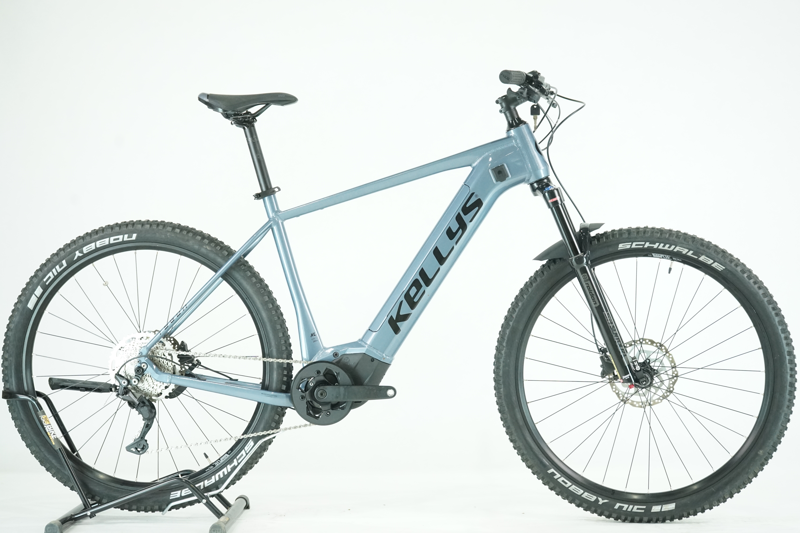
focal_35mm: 57
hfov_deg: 35.1
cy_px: 266
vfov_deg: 23.8
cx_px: 400
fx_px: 1267
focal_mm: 57
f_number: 5.6
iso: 3200
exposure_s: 1/200
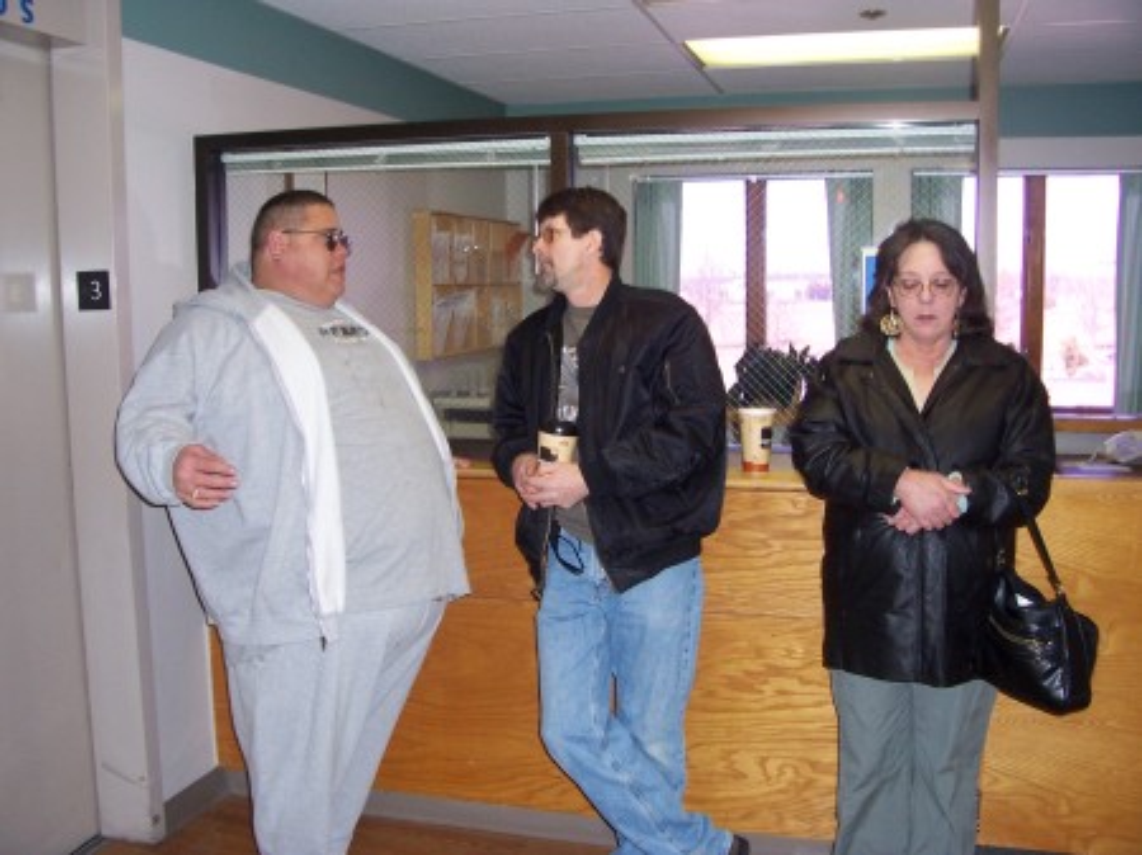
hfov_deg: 54.0
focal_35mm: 34
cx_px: 571
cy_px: 428
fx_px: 1121
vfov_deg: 41.8
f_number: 2.7
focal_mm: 5.6
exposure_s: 1/60
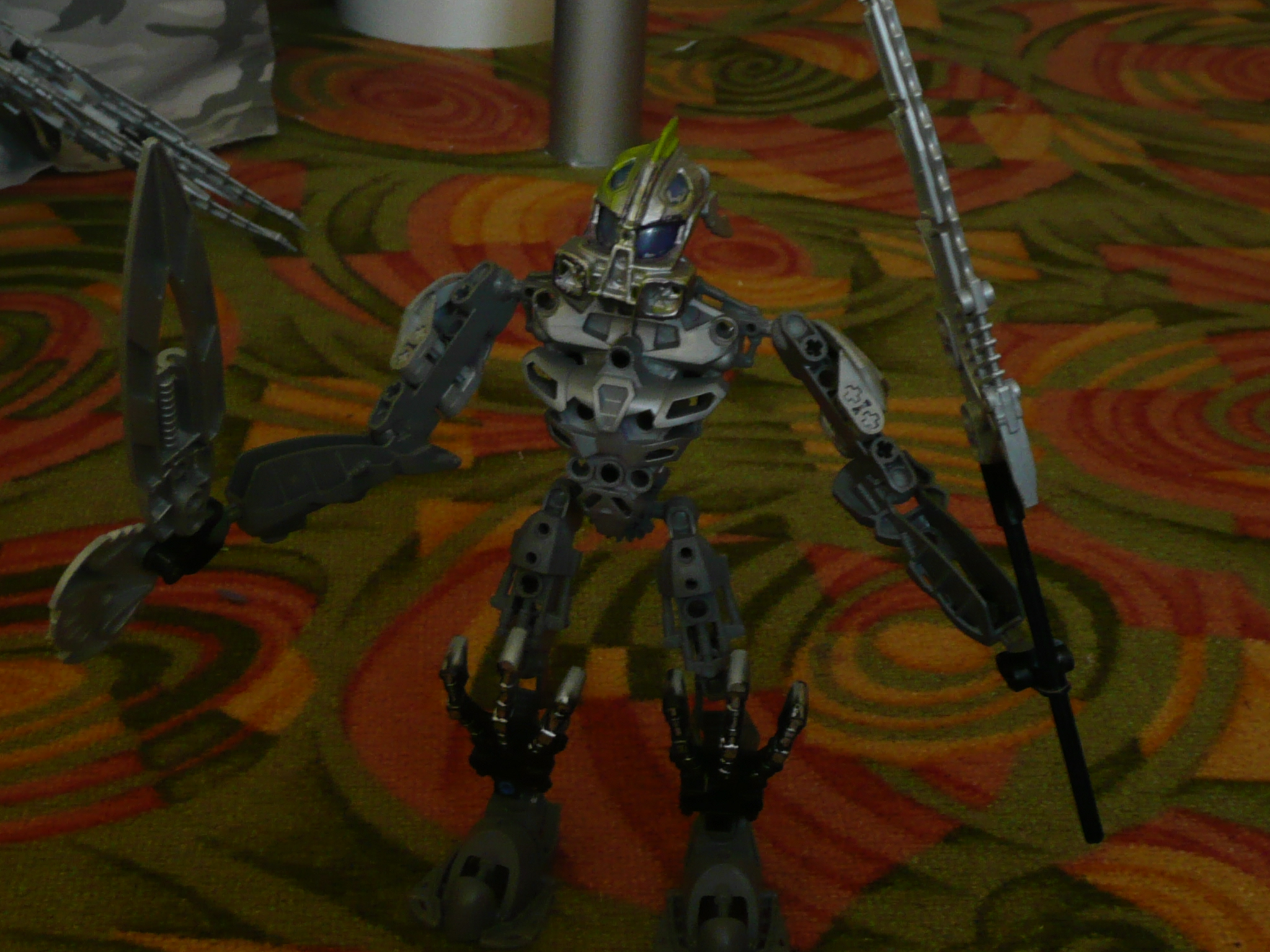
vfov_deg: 22.9
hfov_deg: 30.3
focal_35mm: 64
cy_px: 476
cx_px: 635
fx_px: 2348
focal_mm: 7
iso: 200
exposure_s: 1/13
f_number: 4
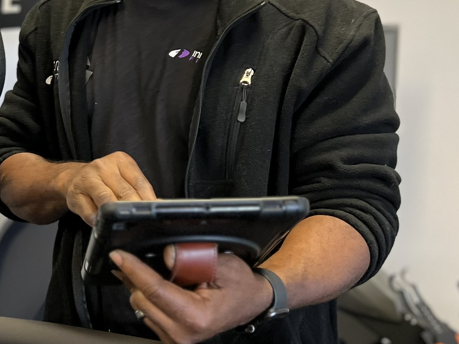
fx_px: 597
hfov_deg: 40.3
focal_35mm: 45
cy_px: 57
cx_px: 88
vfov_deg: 31.2
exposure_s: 1/60
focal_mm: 5.7
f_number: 1.5
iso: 200
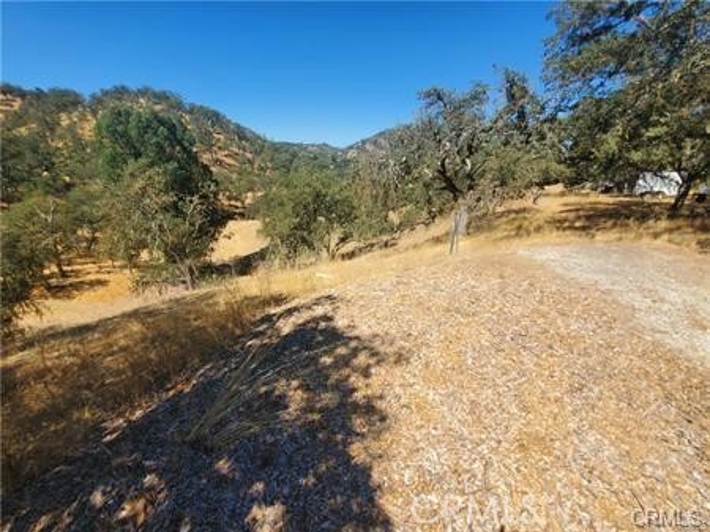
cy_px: 266
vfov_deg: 89.9
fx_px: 266
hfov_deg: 106.2
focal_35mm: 13
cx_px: 355
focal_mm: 1.8
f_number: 2.2
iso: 50
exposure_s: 1/929
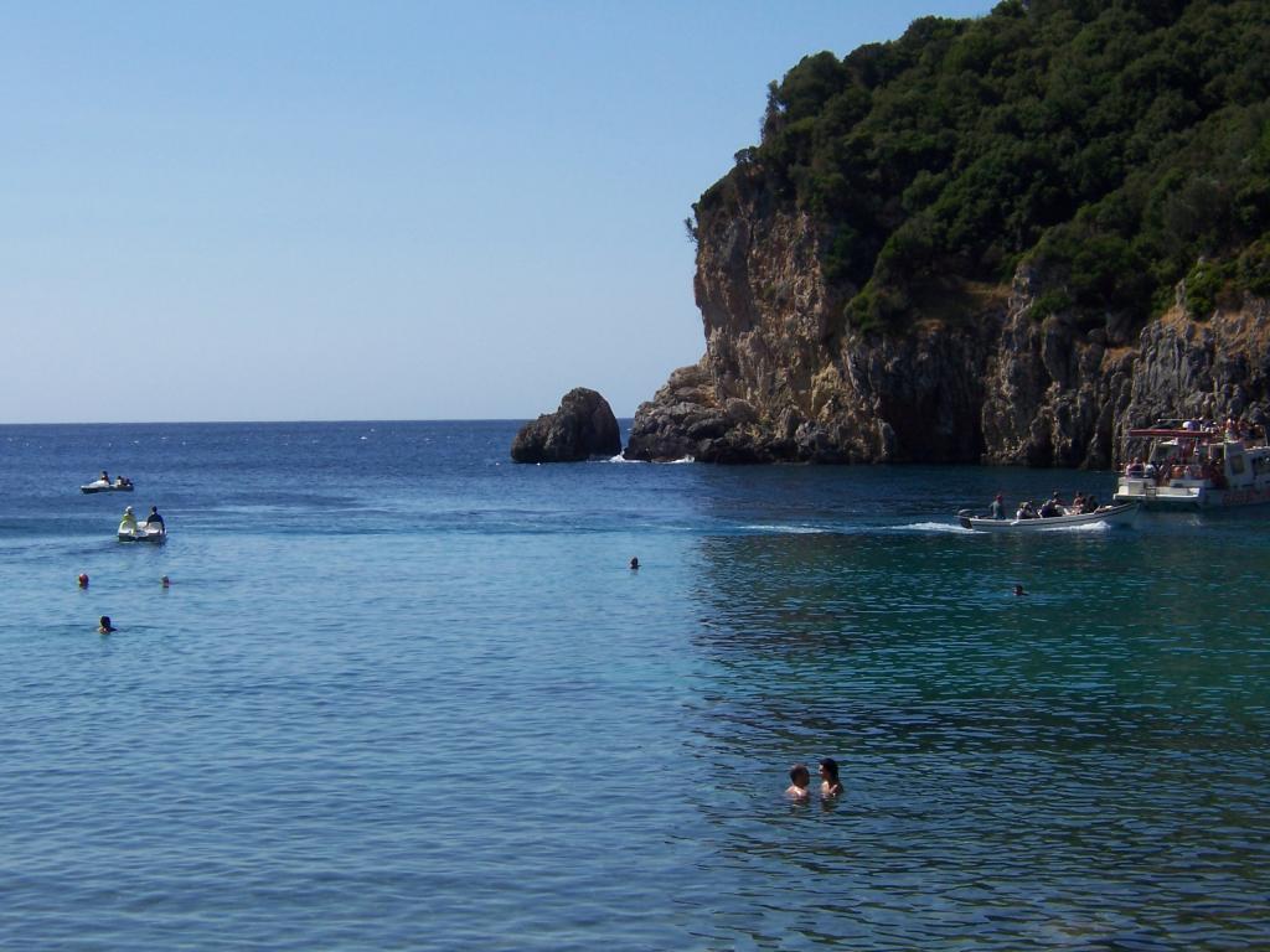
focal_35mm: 82
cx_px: 635
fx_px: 3008
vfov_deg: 18.0
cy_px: 476
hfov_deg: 23.8
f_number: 8
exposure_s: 1/350
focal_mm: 13.5
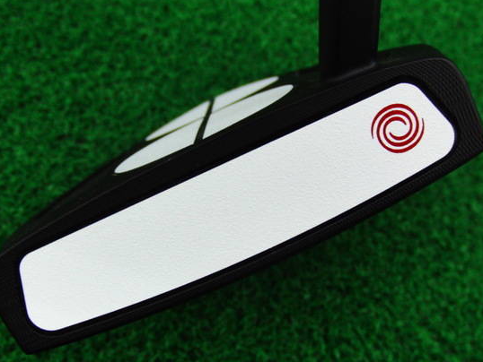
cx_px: 256
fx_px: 614
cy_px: 183
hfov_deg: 42.9
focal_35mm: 44
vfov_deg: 32.9
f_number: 3.6
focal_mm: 6.42
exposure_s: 1/80
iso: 400
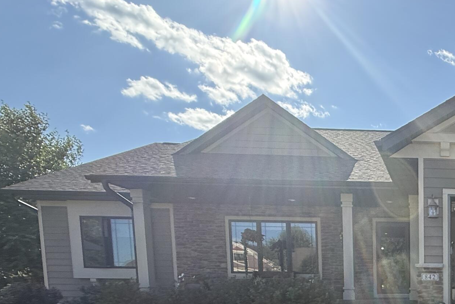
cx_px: 479
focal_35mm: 35
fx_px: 442
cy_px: 338
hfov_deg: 44.2
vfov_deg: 33.0
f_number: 2.2
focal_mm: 2.22
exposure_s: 1/1259
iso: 50
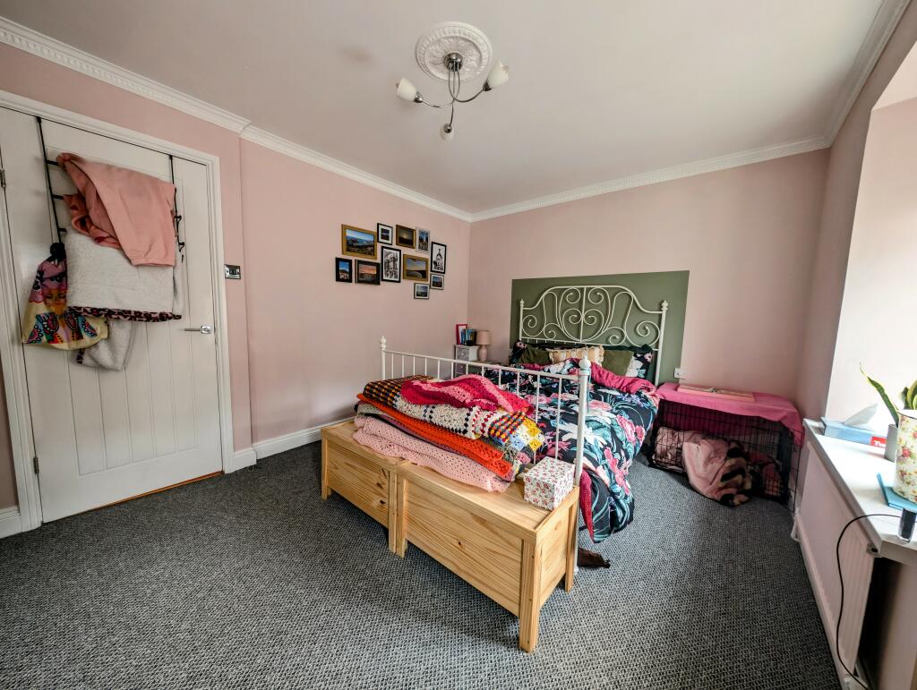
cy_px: 345
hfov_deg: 110.5
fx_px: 318
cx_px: 458
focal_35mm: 12
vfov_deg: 94.6
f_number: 1.95
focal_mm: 2.23
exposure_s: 1/22.6
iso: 41
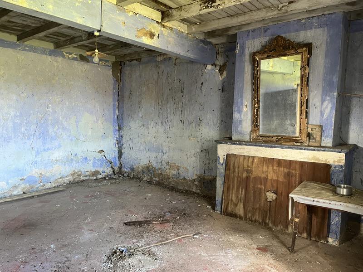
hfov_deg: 67.3
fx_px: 273
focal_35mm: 26
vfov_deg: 53.1
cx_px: 182
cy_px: 136
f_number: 1.6
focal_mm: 5.1
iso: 400
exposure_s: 1/60
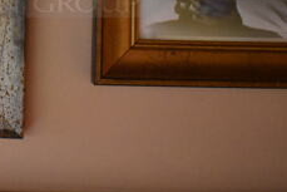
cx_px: 11
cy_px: -49
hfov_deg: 26.8
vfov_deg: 17.9
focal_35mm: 72
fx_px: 574
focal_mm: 18
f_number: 3.5
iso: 5600
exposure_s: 1/125
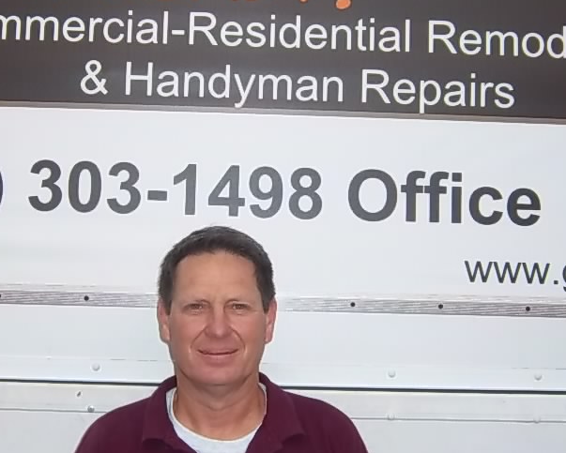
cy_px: 188
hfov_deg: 32.3
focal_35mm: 58
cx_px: 218
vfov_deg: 26.2
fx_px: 972
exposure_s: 1/800
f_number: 3.5
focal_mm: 5.05
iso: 64
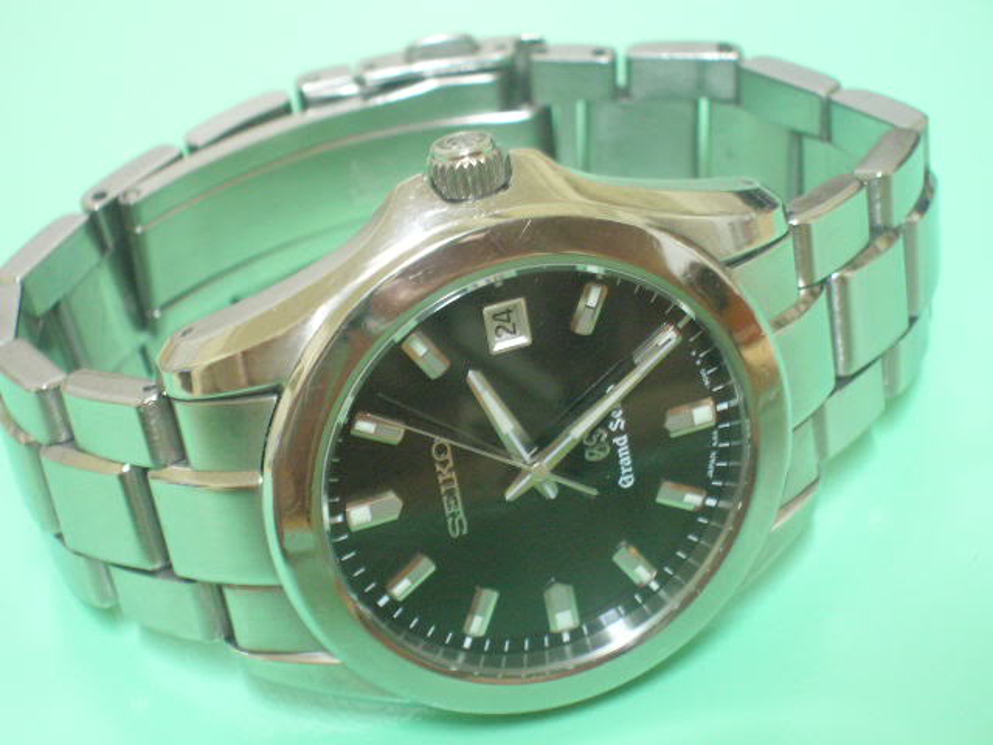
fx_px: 2352
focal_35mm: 82
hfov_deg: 23.8
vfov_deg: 18.0
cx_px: 496
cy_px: 372
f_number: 4.3
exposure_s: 1/2.5
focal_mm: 13.6
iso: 200
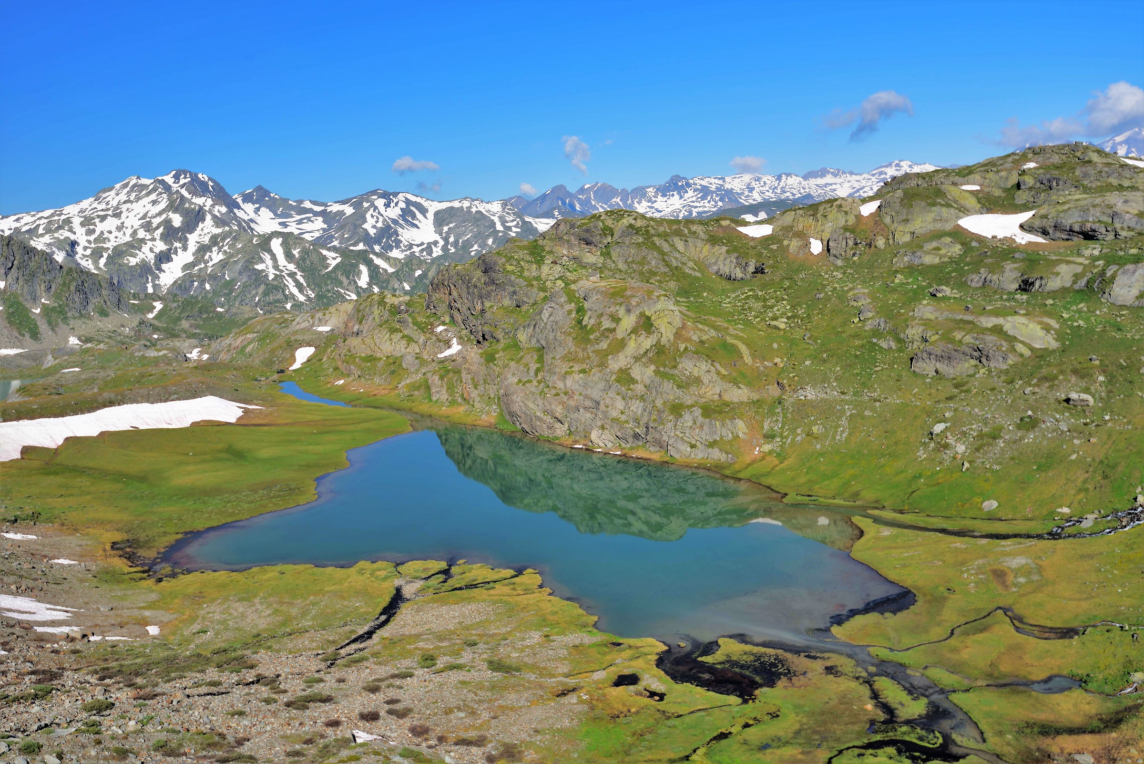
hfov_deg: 60.3
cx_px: 572
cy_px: 382
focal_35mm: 31
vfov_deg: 42.4
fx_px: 985
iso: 100
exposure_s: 1/160
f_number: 7.1
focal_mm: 31
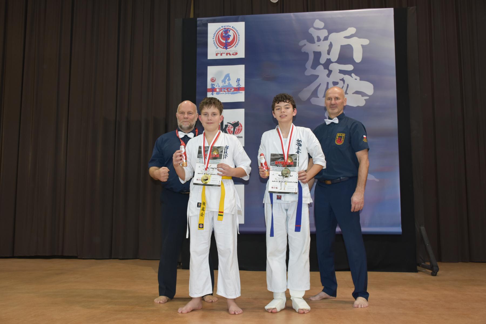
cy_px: 162
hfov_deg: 53.1
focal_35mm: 36
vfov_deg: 36.9
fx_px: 486
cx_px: 243
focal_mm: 24
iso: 400
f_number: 3.8
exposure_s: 1/25
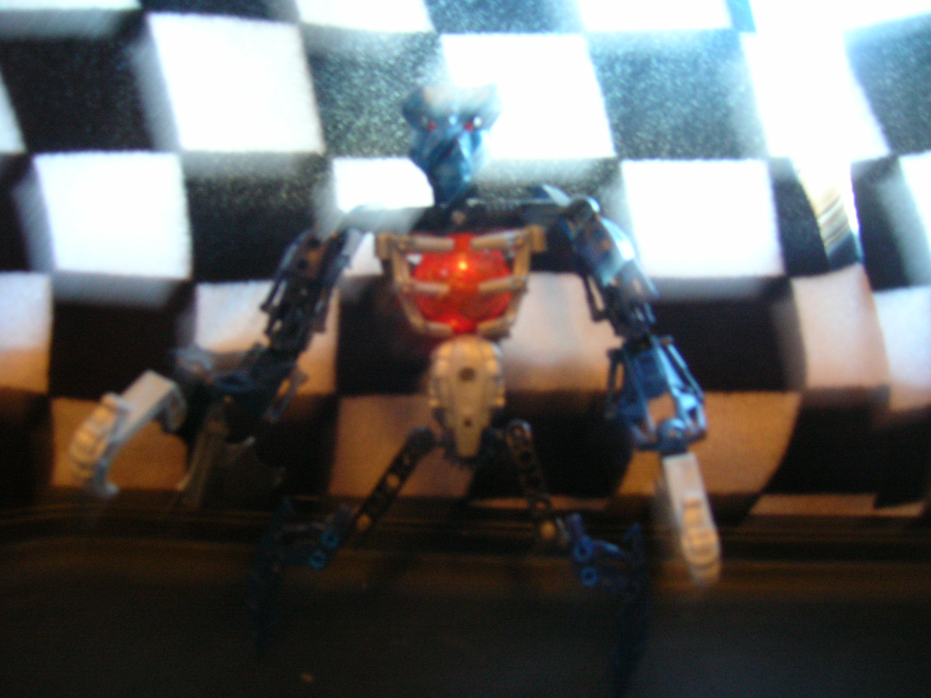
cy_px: 349
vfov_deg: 41.8
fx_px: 914
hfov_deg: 54.0
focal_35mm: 34
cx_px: 466
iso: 165
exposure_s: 1/2.9
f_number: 2.9
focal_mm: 5.7
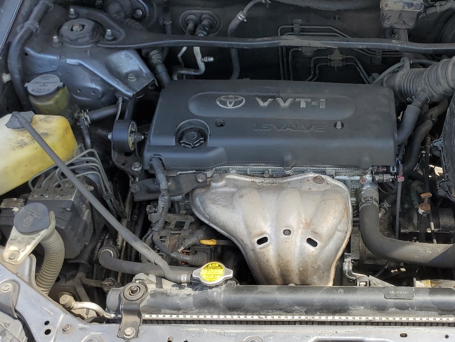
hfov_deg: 42.6
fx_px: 565
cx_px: 336
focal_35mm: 43
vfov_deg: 33.5
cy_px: 130
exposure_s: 1/556
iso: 50
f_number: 1.5
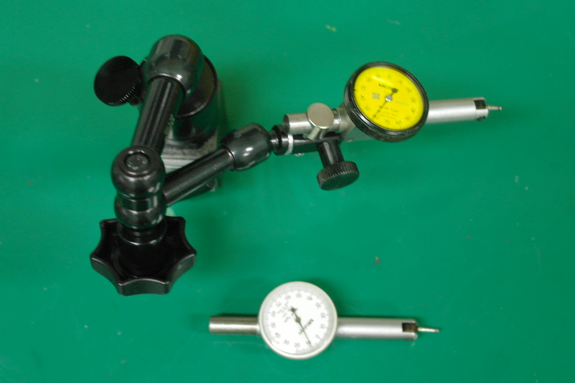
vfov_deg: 19.7
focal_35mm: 69
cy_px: 184
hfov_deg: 29.2
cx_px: 281
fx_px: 1102
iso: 800
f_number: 4.5
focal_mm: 35
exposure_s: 1/15
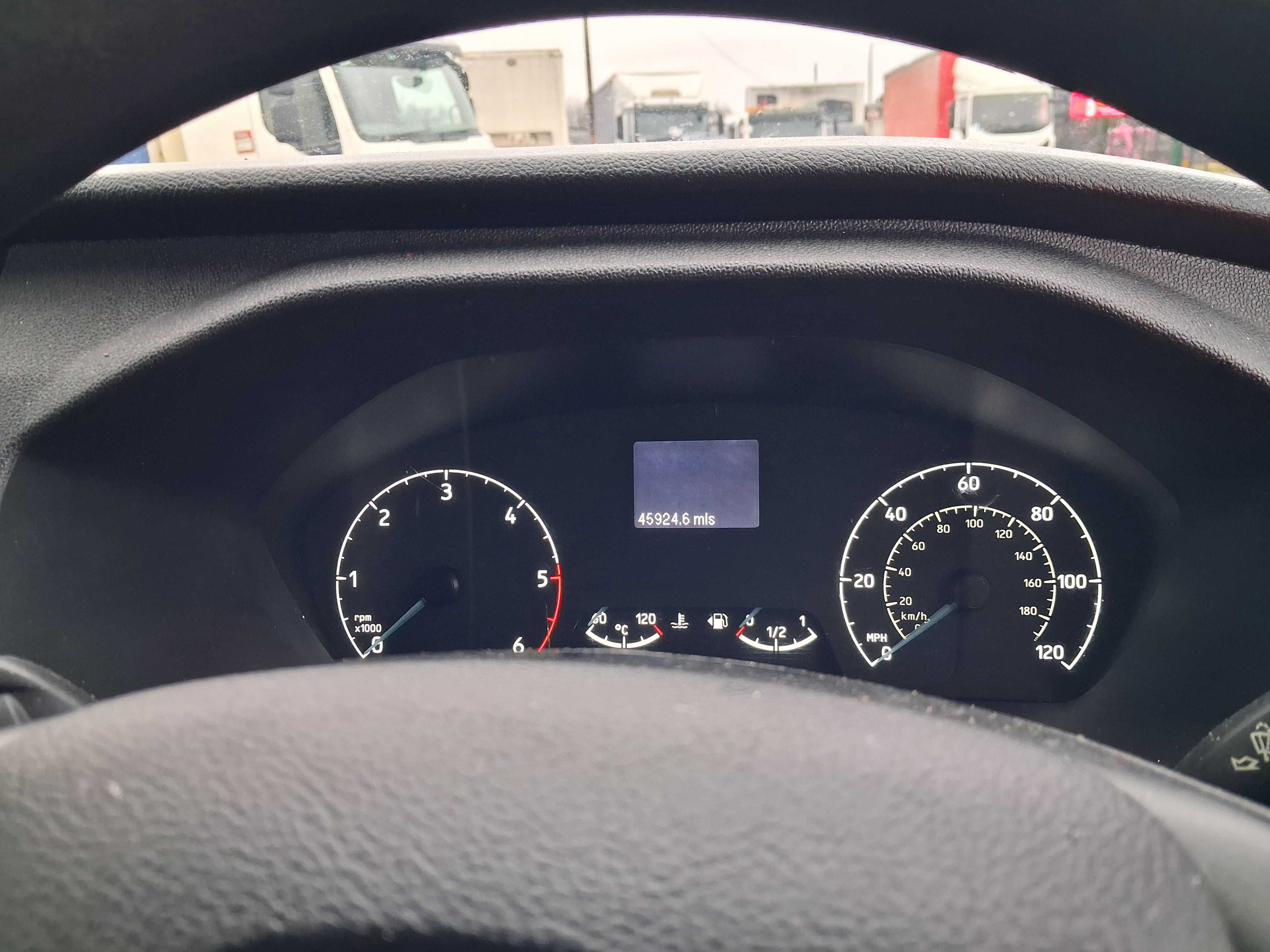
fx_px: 991
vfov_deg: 51.4
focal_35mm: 27
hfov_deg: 65.3
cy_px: 476
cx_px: 635
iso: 500
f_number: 1.8
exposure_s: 1/40
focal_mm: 4
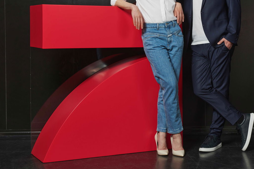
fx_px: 557
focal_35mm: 79
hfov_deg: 25.3
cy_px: 48
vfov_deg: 17.2
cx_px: 200
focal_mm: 50
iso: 400
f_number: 7.1
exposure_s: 1/200
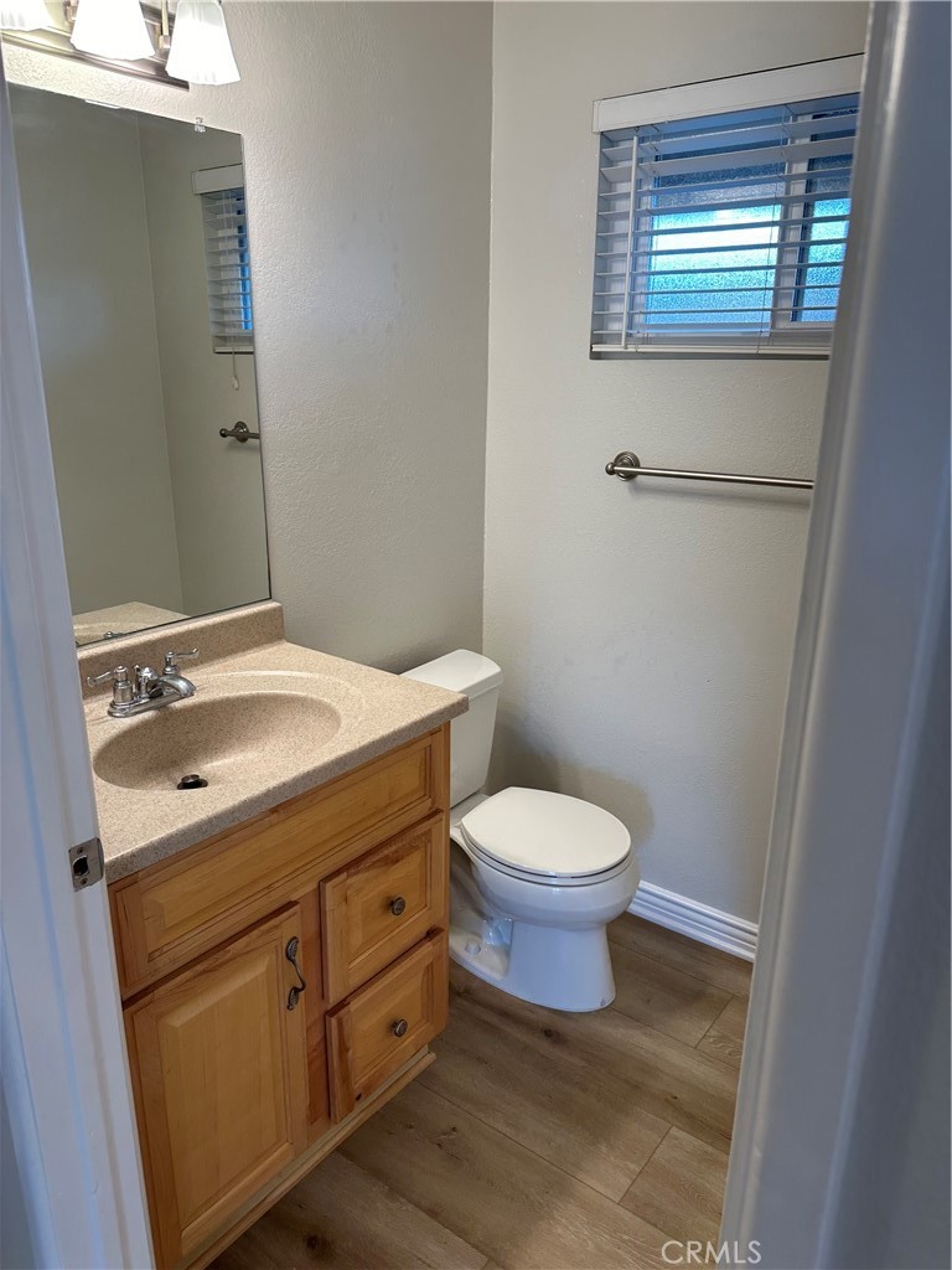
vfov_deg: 71.6
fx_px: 880
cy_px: 635
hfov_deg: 56.8
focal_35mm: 24
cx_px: 476
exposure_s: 1/120
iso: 100
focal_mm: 6.86
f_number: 1.78
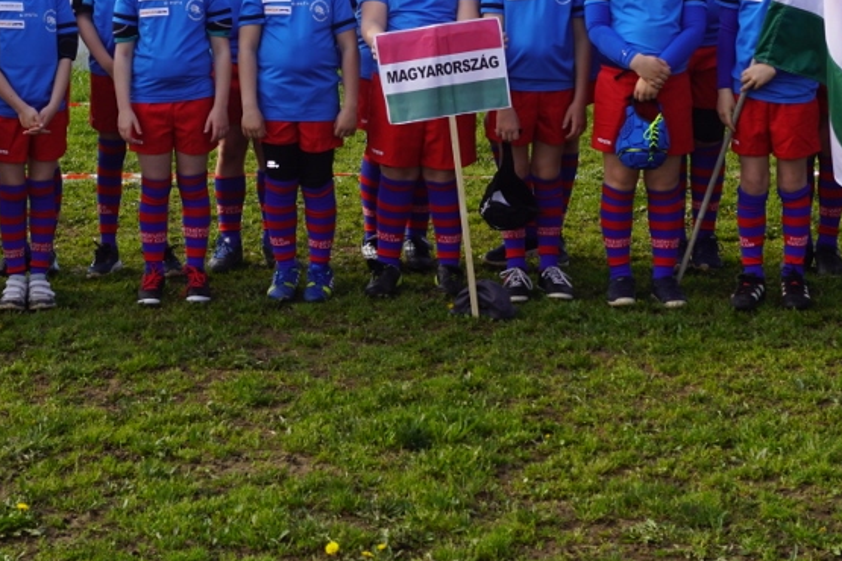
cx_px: 331
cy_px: 31
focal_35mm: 83
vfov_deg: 16.2
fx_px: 1941
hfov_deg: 24.4
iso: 100
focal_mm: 24
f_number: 11
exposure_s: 1/80
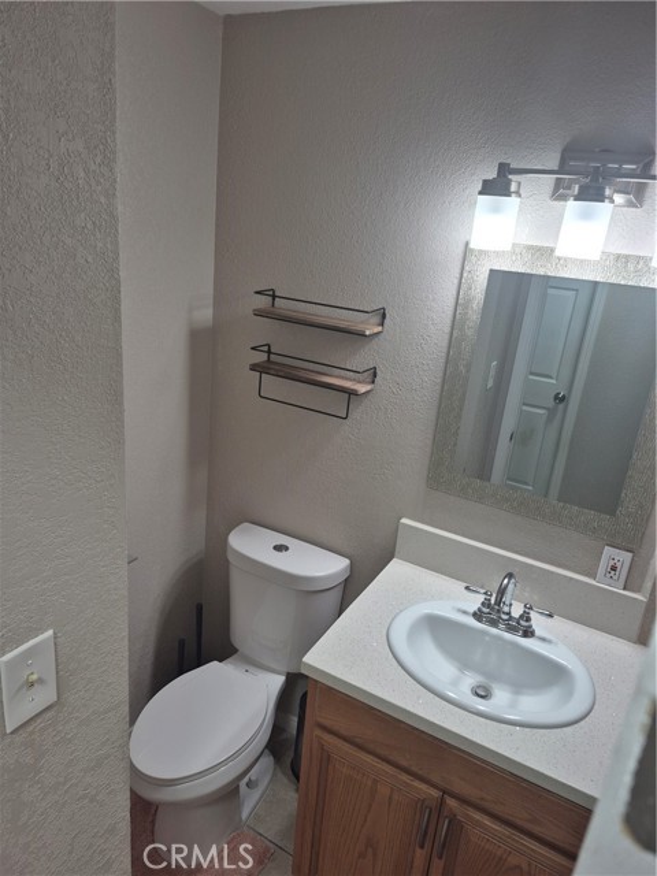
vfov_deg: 73.9
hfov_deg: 58.9
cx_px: 328
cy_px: 438
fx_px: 582
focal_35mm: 23
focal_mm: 5.4
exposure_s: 1/120
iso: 50
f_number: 1.8
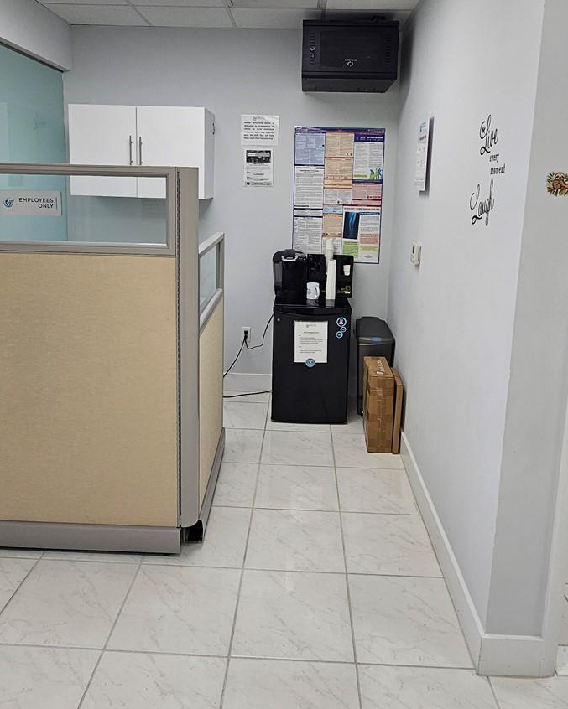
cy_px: 272
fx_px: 504
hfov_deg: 58.8
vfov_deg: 69.3
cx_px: 283
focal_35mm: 24
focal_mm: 2.2
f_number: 2.2
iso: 50
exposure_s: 1/60
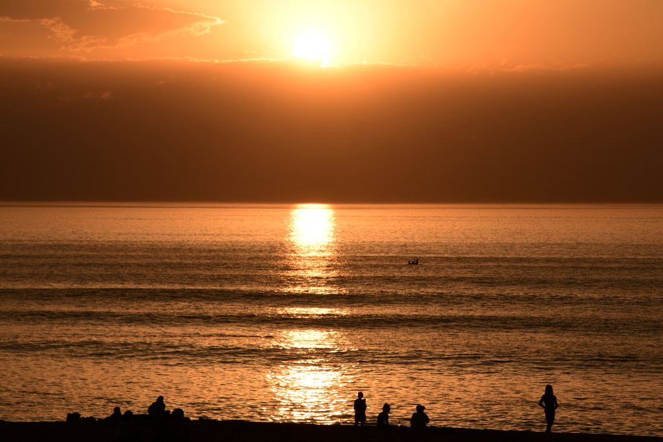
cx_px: 332
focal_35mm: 174
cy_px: 221
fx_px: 3203
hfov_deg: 11.8
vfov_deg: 7.9
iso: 100
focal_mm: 116
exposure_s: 1/350
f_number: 9.5
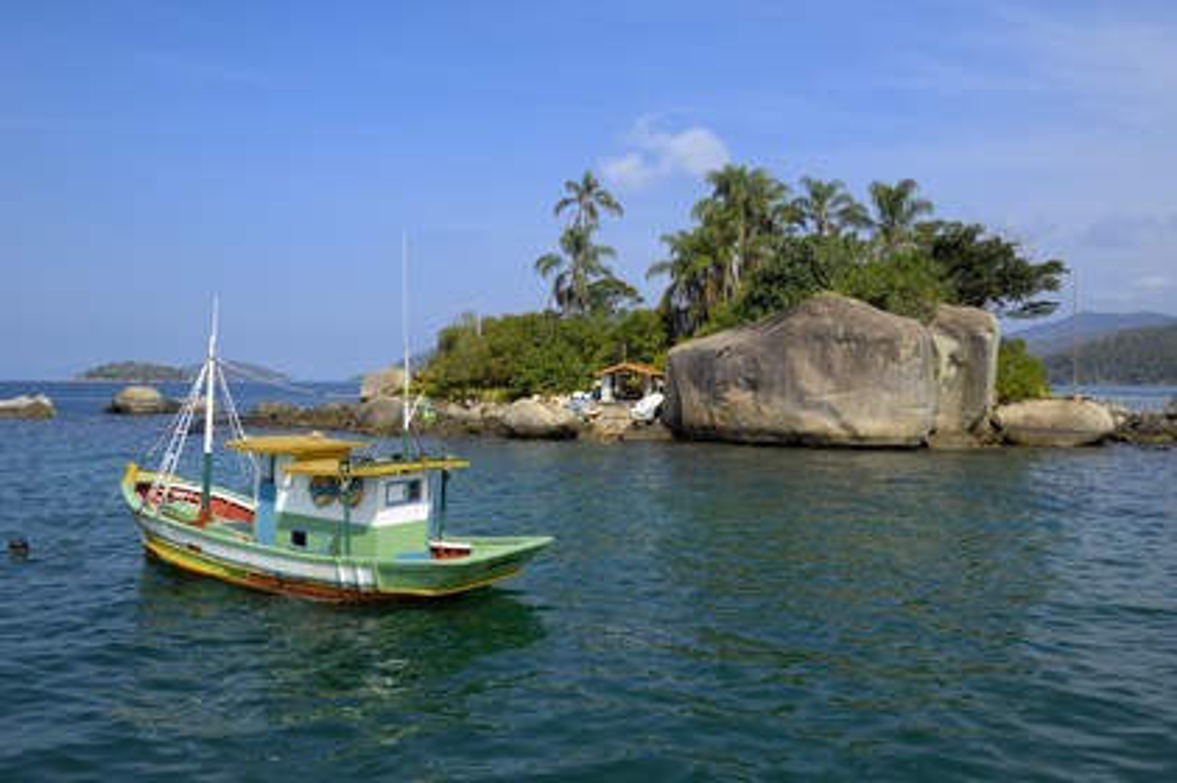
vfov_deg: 39.9
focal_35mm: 33
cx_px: 588
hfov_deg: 57.3
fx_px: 1078
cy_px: 392
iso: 100
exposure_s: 1/200
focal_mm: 22
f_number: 8
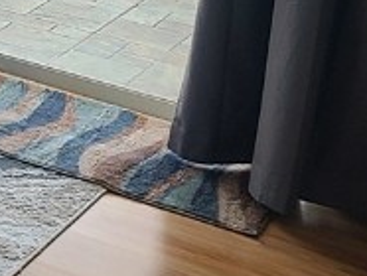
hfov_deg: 10.9
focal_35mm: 143
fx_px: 1518
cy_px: -209
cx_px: -614
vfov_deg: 9.9
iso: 64
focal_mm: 5.4
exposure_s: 1/60
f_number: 1.8
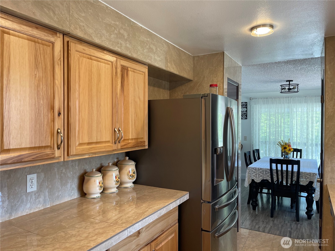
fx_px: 252
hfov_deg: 67.3
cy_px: 126
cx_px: 168
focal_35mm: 26
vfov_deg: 53.1
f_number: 1.6
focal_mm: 5.1
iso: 125
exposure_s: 1/120
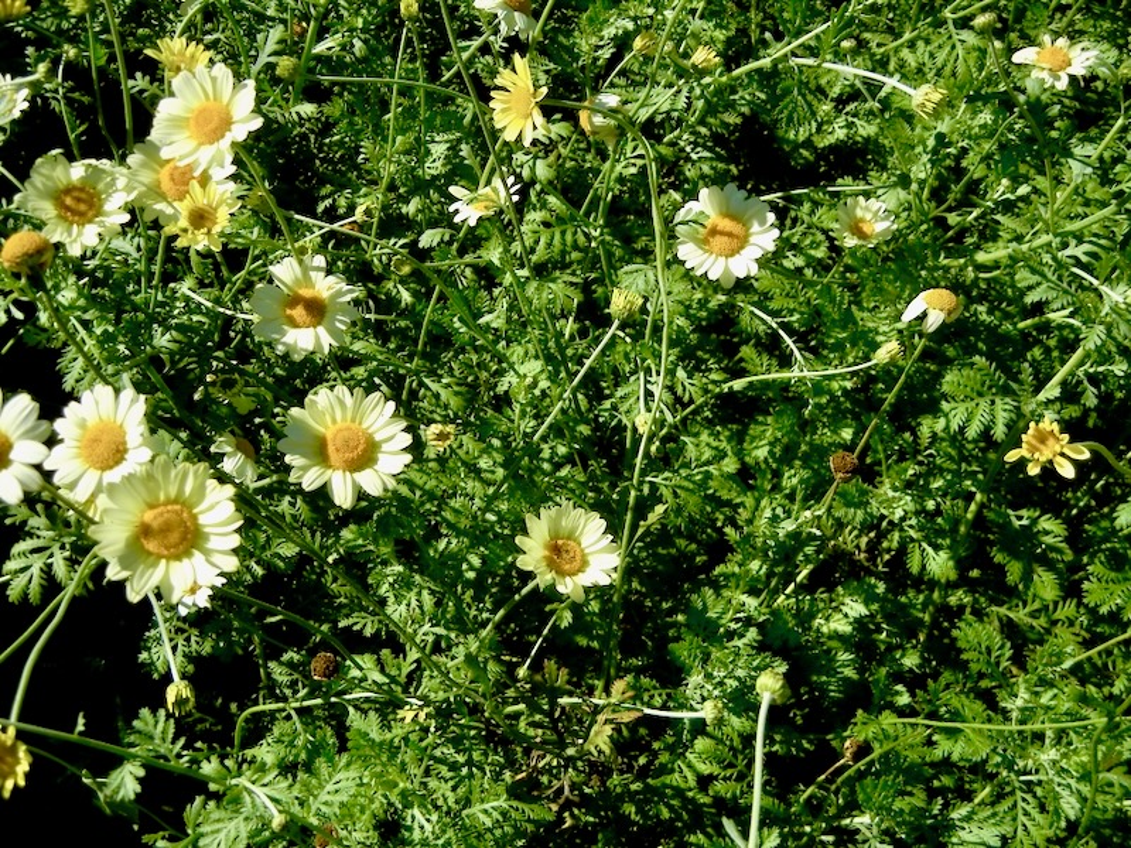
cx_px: 566
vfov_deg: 28.0
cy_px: 424
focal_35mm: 52
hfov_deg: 36.8
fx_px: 1699
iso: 160
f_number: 7.8
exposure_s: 1/514
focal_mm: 9.3
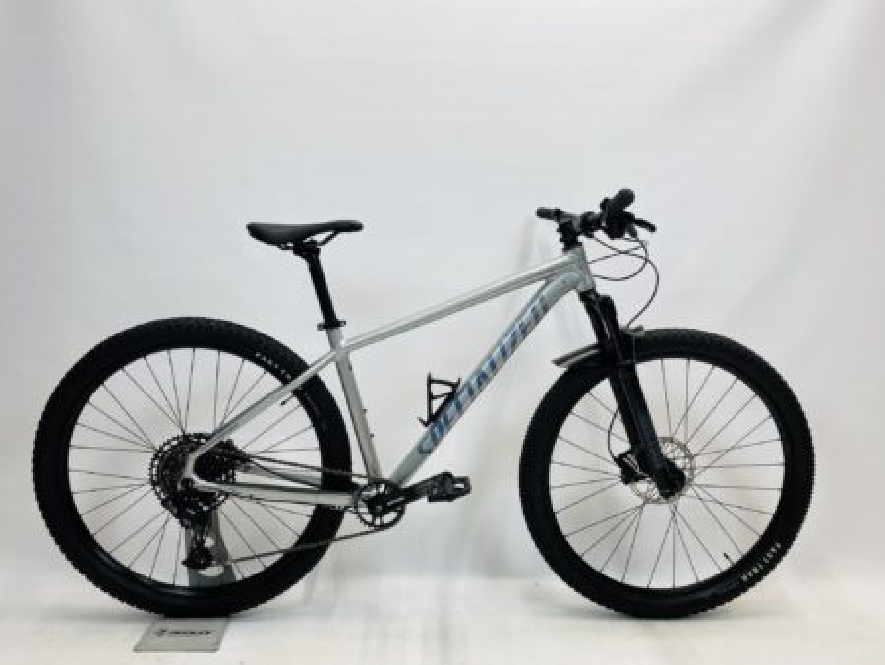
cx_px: 442
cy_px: 332
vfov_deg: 53.1
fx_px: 665
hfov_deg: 67.3
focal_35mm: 26
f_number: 1.8
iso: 40
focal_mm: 4.25
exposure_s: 1/100
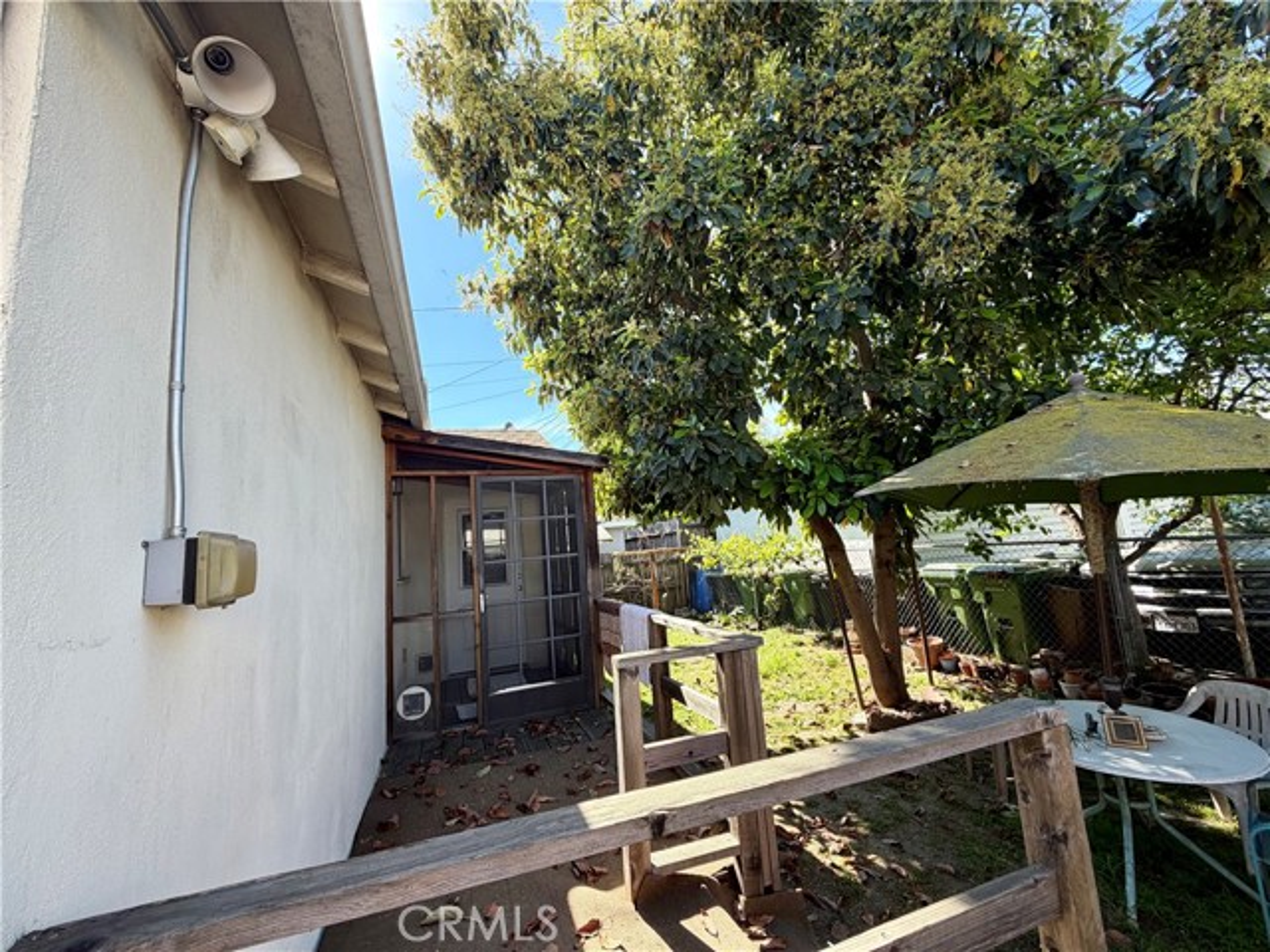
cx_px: 635
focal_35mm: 14
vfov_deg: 85.7
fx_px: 514
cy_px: 476
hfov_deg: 102.1
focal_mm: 2.22
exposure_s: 1/267
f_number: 2.2
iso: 50
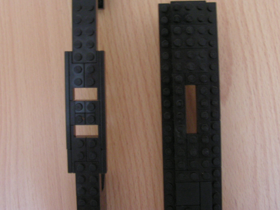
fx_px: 364
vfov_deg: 32.0
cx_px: 146
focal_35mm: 45
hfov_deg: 42.1
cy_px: 80
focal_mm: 6
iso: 200
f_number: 3.2
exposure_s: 1/4
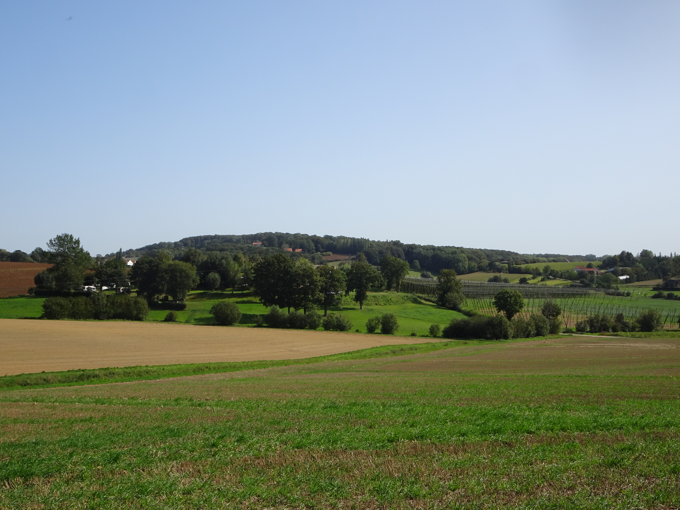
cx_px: 340
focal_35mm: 43
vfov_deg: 33.6
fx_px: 845
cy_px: 255
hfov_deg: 43.9
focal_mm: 7.3
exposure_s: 1/640
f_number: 4
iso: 80
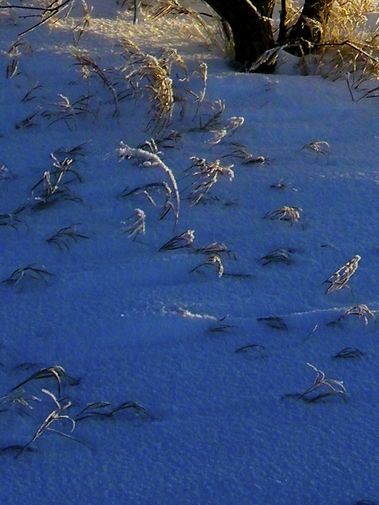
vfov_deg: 12.4
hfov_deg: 9.6
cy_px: -222
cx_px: 436
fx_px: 2233
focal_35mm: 153
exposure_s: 1/320
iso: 80
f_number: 7.6
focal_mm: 7.6
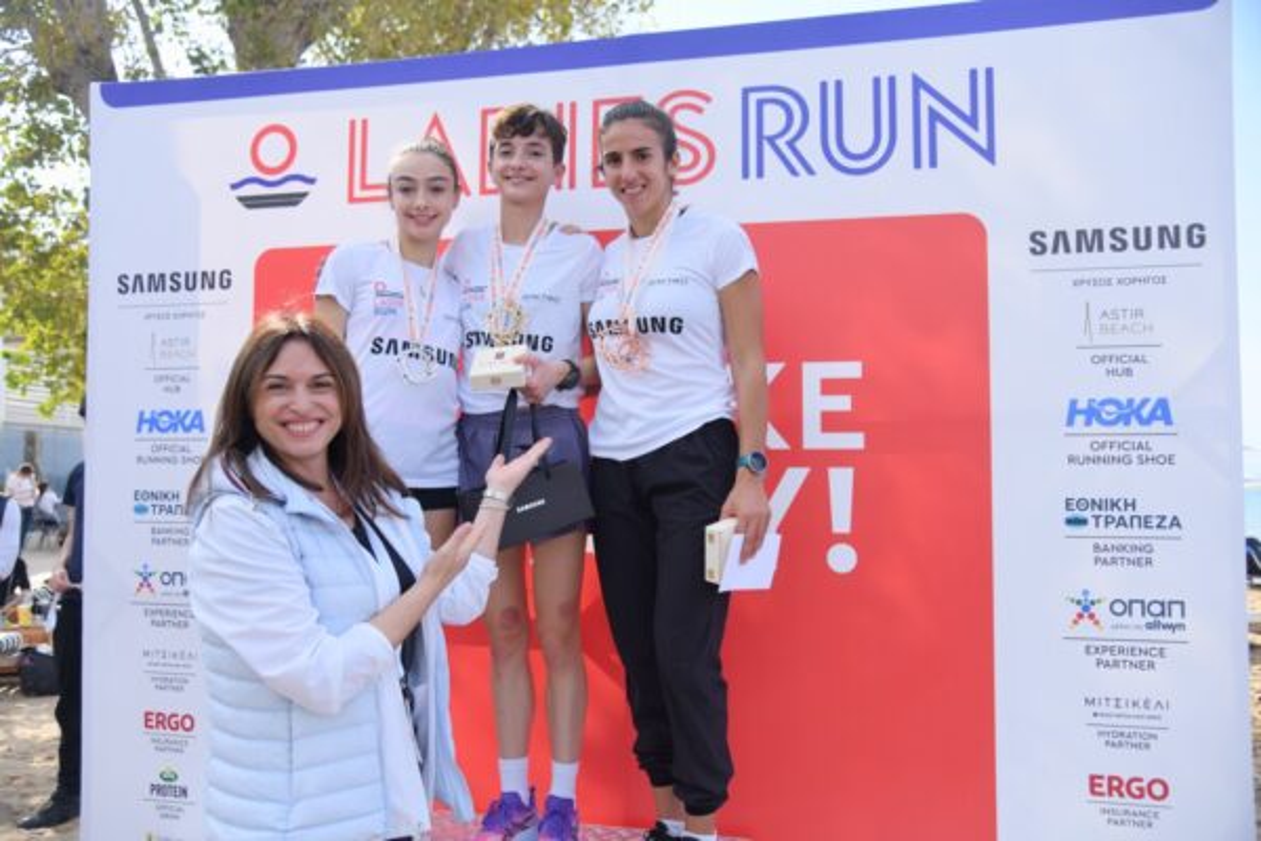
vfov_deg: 43.6
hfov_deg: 61.9
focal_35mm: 30
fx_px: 1051
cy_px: 420
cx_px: 630
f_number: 4
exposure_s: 1/4000
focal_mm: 30
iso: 800
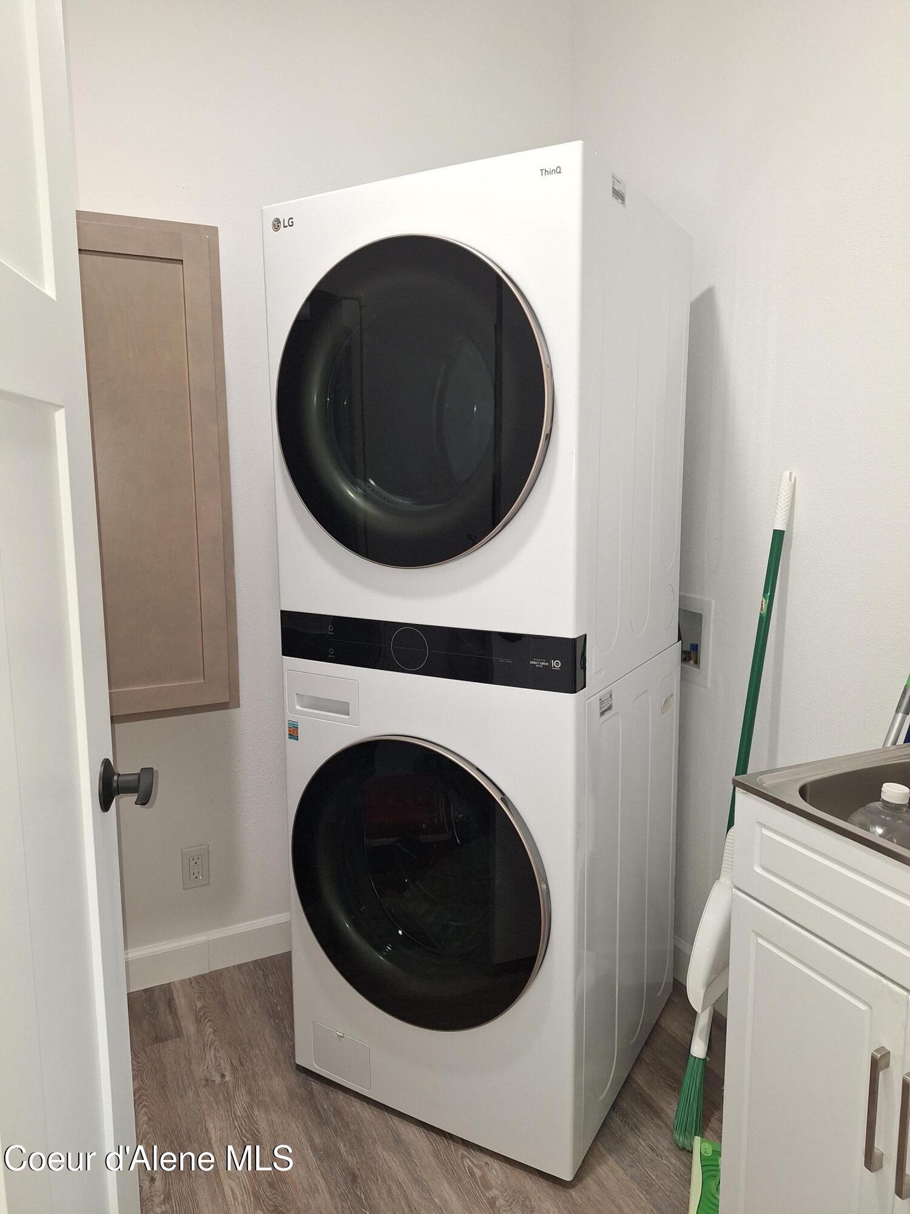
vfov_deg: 73.9
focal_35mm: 23
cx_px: 455
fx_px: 806
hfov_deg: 58.9
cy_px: 607
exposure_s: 1/40
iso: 200
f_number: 1.8
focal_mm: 5.54
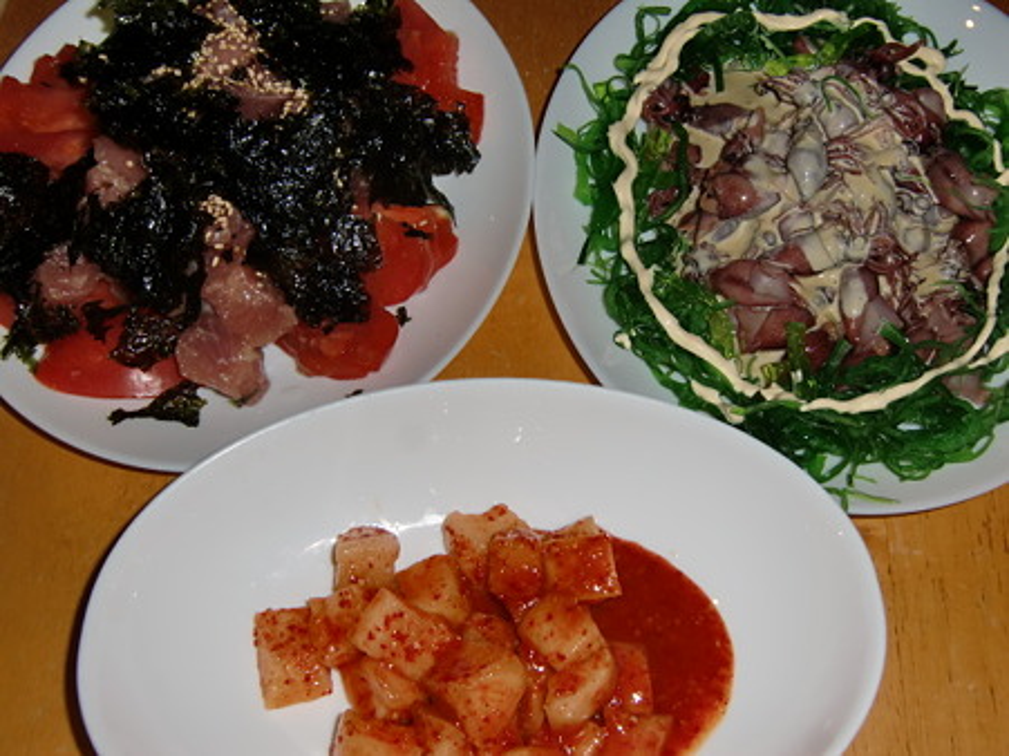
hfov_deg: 46.8
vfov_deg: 35.9
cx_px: 504
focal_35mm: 40
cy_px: 378
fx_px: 1166
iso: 64
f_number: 3.8
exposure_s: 1/20
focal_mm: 7.1
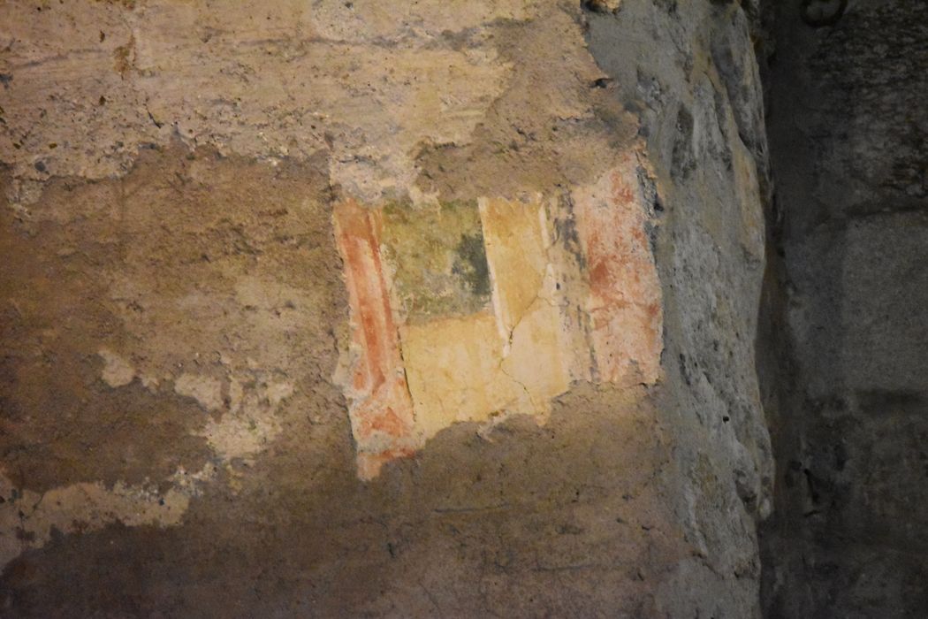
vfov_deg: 4.6
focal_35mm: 300
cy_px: 310
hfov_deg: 6.9
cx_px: 464
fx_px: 7733
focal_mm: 200
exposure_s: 1/60
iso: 12800
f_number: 5.6
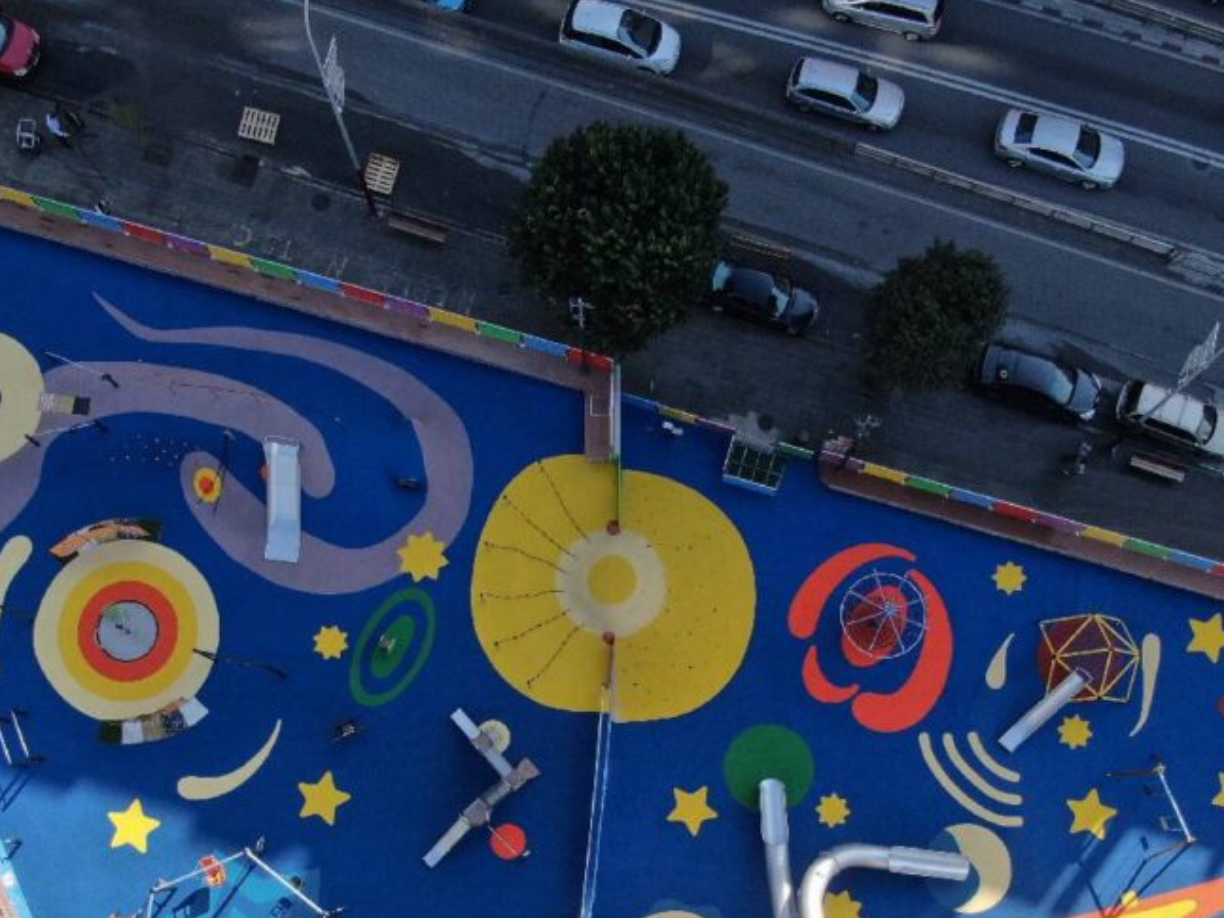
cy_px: 721
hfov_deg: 49.0
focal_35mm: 38
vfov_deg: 36.5
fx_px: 1343
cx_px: 586
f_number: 2.8
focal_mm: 4.39
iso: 100
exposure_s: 1/500
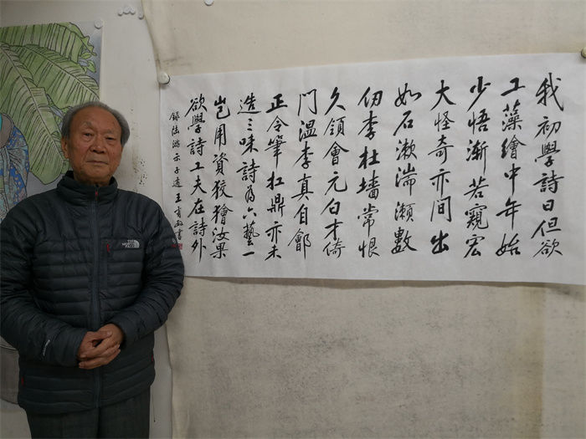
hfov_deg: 65.3
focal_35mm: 27
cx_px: 293
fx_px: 457
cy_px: 220
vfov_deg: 51.4
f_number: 1.6
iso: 64
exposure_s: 1/50
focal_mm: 3.95
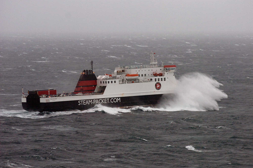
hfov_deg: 8.9
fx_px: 1630
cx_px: 126
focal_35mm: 232
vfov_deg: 5.9
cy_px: 84
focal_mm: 155
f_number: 4
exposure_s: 1/1250
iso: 800
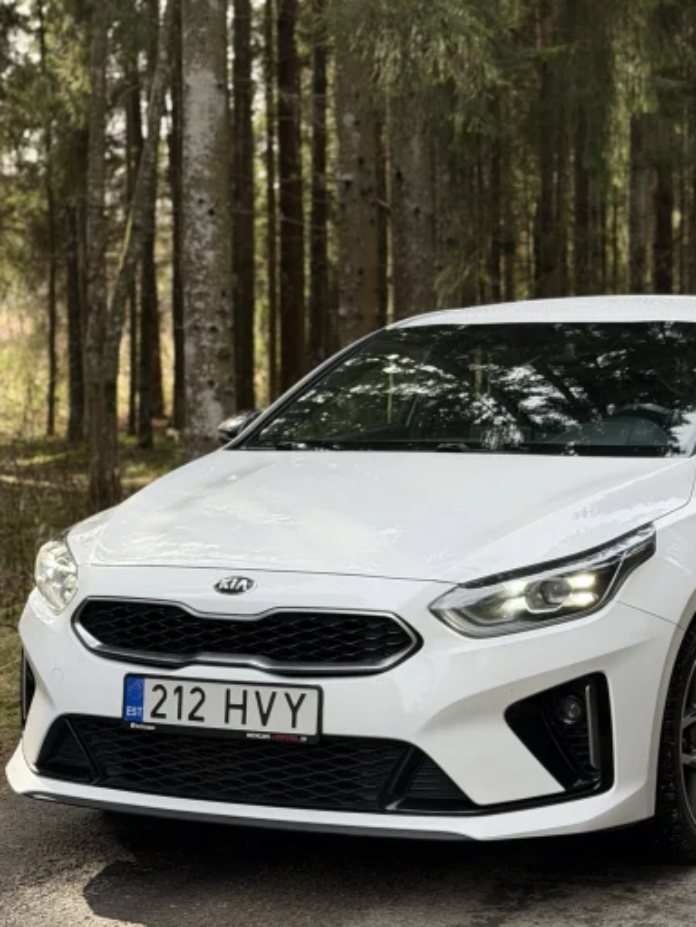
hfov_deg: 18.4
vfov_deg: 24.4
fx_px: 2145
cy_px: 450
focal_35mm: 80
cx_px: 469
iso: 64
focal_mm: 6.76
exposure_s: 1/794
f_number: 1.78
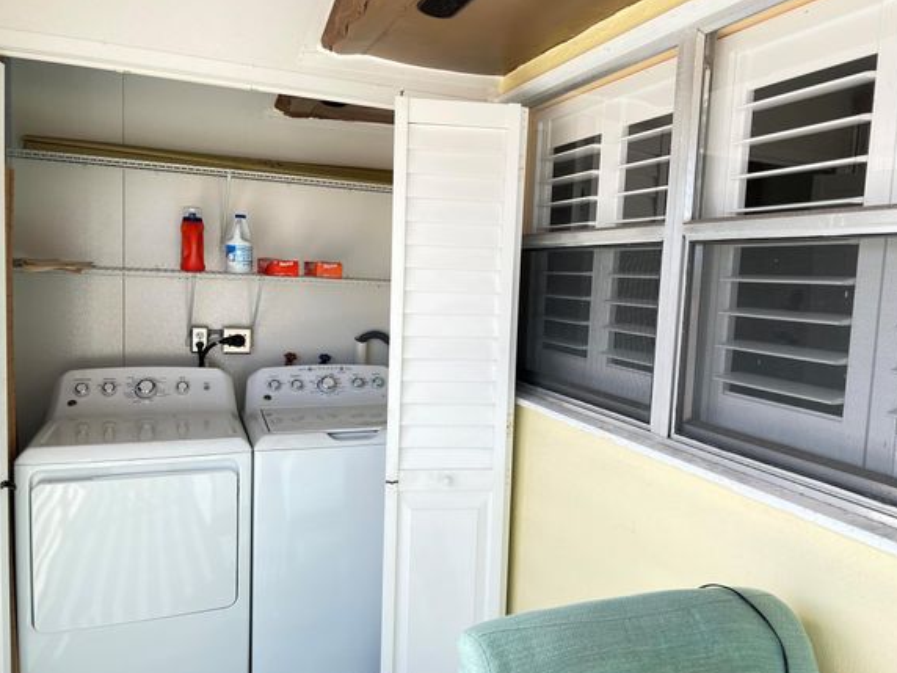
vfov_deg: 51.4
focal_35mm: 27
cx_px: 456
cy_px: 343
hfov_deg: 65.3
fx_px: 700
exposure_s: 1/389
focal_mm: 5.7
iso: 50
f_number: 1.5
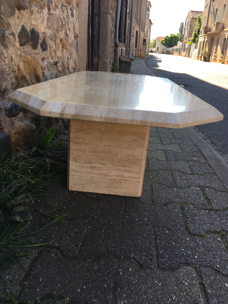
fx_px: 255
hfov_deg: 48.2
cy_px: 152
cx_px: 114
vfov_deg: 61.7
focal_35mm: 29
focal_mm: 4.15
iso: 25
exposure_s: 1/281
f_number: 2.2
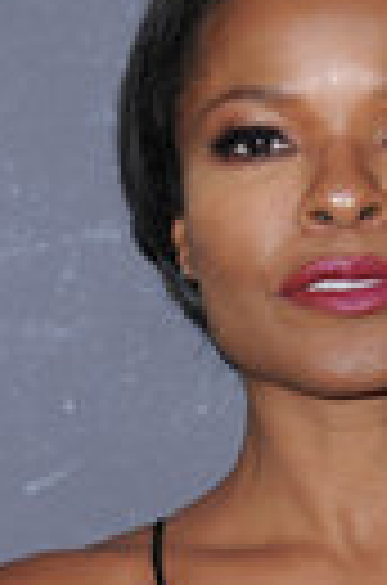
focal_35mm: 301
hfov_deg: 4.5
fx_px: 4872
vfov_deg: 6.8
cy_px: 688
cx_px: 324
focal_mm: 65
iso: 320
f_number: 6.3
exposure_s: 1/200
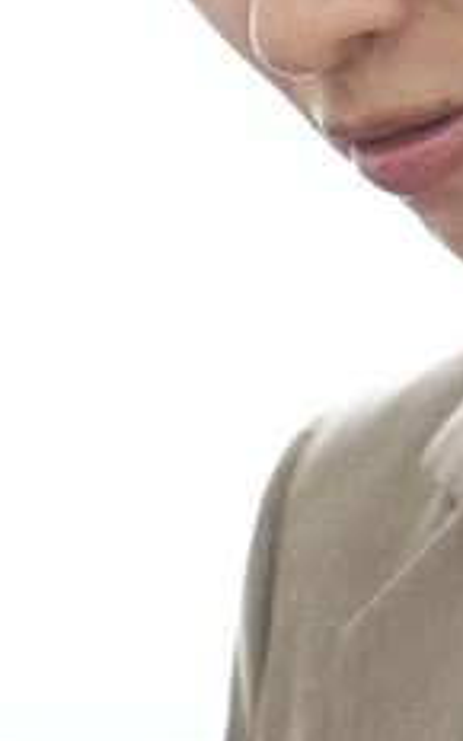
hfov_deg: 2.1
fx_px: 12416
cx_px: -1057
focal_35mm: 615
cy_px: 840
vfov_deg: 3.4
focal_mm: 70
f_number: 3.2
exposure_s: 1/200
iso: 640
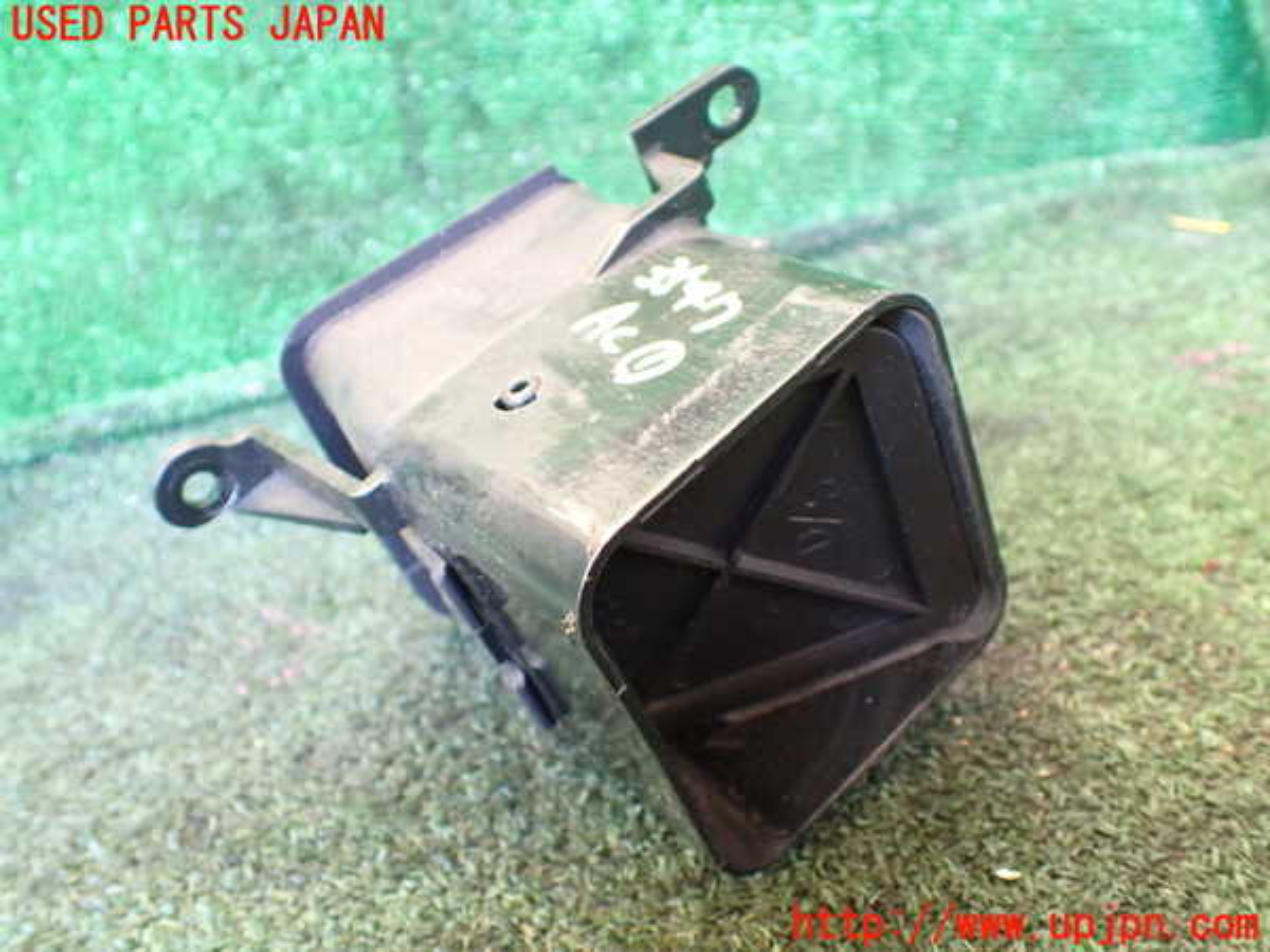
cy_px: 476
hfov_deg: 60.0
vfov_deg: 46.8
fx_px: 1101
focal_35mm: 30
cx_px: 635
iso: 800
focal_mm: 5.4
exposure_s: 1/40
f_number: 2.3
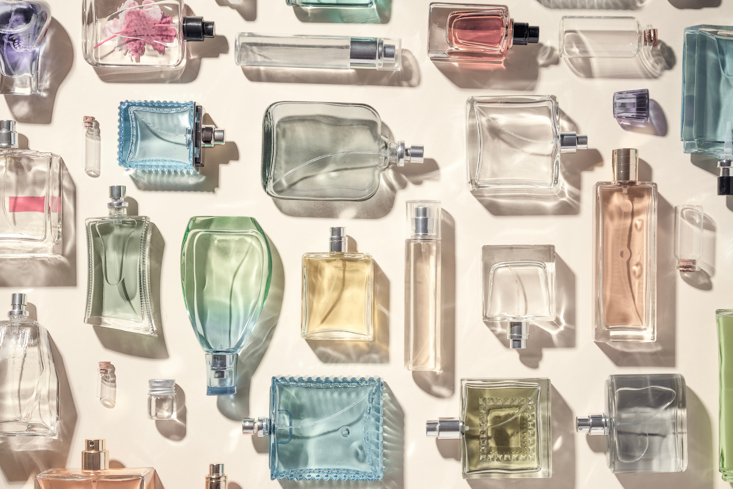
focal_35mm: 79
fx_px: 1609
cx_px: 385
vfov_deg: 17.3
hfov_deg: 25.7
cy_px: 270
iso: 100
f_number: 13
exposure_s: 1/20
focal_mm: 70
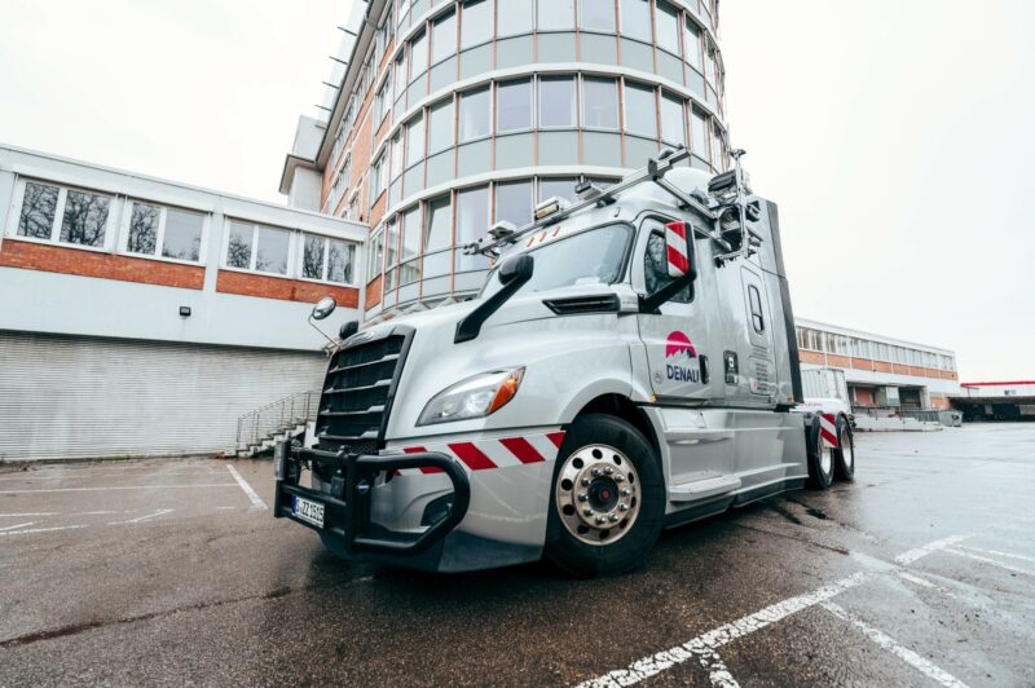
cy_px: 344
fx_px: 431
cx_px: 518
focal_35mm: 15
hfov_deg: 100.4
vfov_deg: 77.2
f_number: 4
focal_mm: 15
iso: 200
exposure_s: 1/125
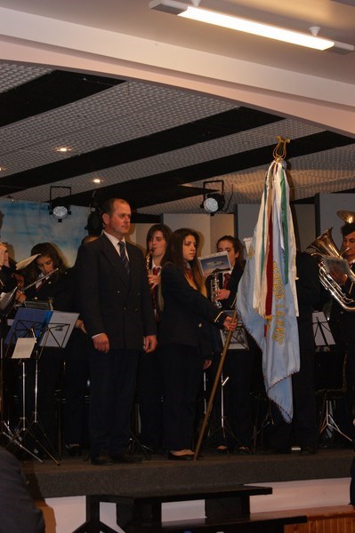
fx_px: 1222
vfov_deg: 24.6
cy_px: 266
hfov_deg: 16.5
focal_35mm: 82
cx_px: 178
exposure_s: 1/80
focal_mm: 55
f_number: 5.6
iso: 400
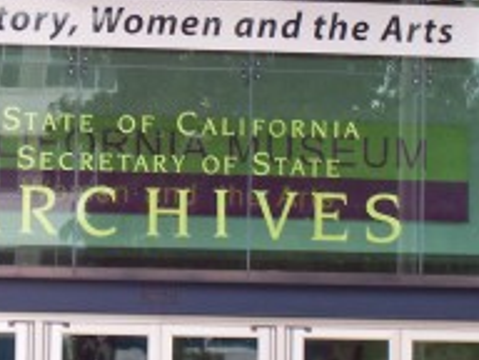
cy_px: 155
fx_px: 3196
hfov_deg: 8.6
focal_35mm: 231
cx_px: 147
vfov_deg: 6.4
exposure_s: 1/90
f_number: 4.8
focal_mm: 16.8
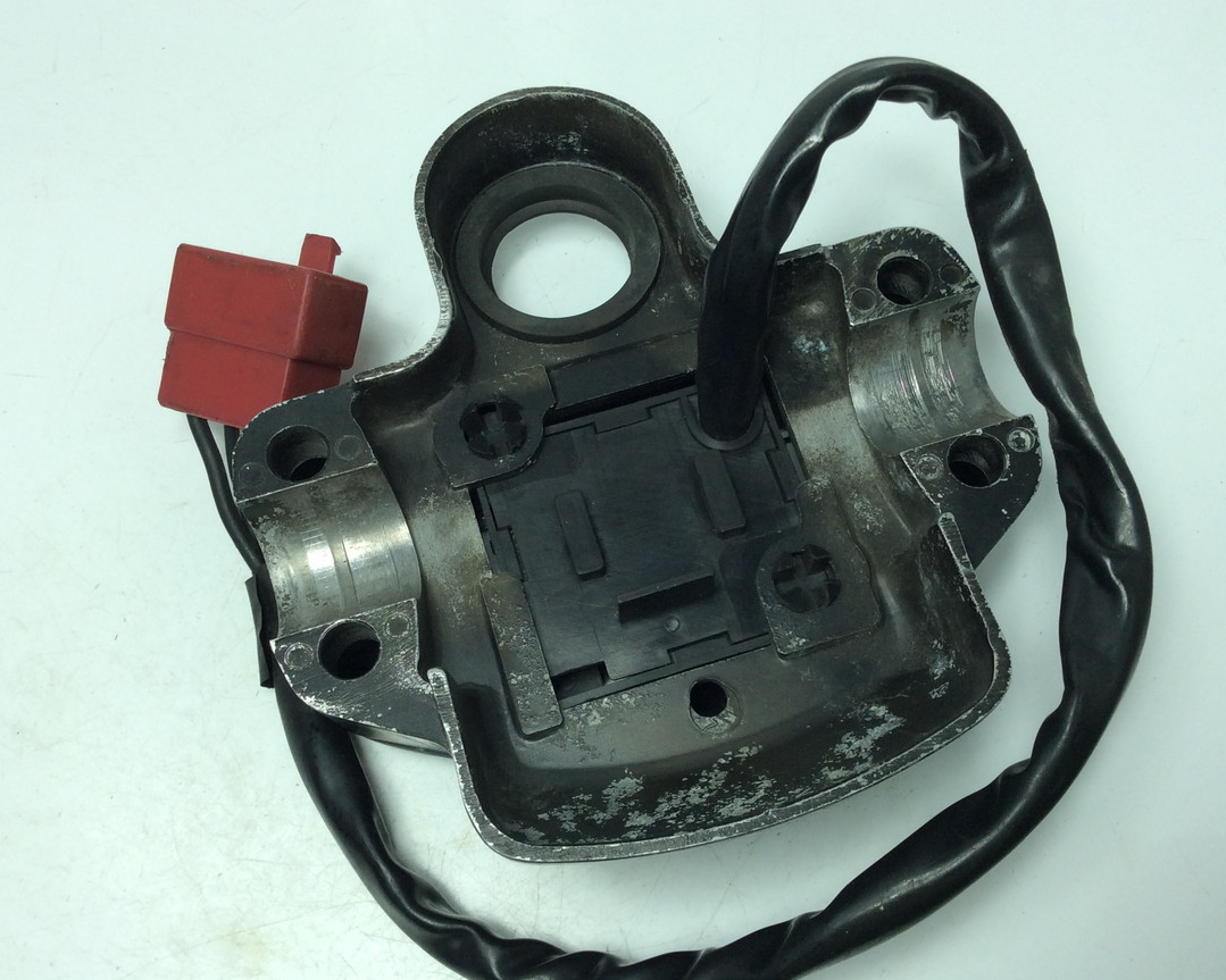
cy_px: 541
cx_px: 635
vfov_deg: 40.1
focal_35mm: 37
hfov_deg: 49.1
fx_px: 1342
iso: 32
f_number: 2.4
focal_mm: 3.3
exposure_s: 1/299
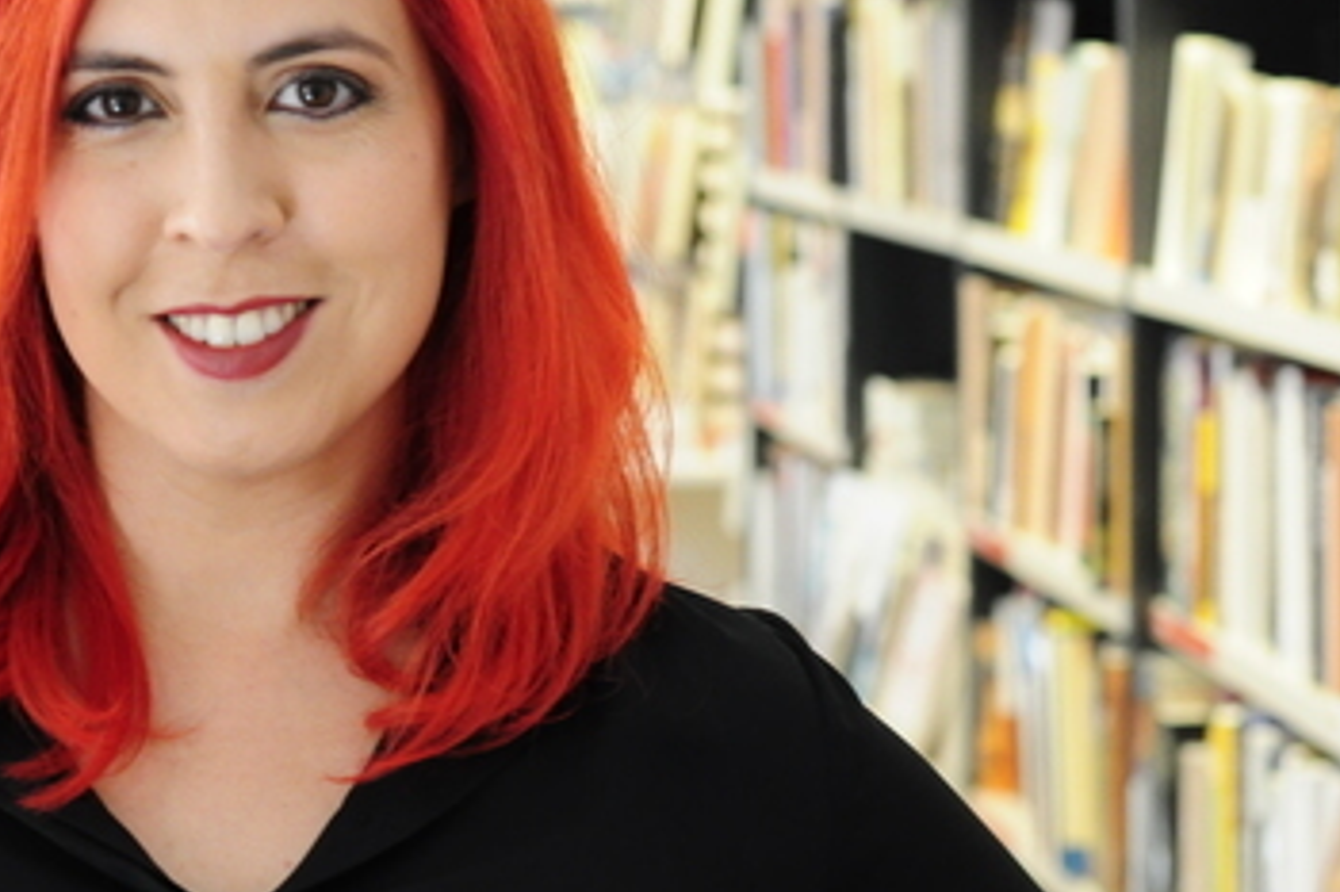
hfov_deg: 13.6
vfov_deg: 9.1
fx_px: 5580
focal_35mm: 150
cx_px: 230
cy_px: 438
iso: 1000
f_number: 4.5
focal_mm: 50
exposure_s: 1/80
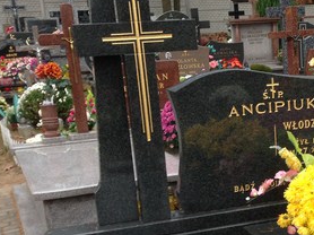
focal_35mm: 76
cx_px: 272
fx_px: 689
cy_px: 219
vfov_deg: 19.0
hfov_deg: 25.0
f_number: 2.4
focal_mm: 4.12
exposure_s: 1/120
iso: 64
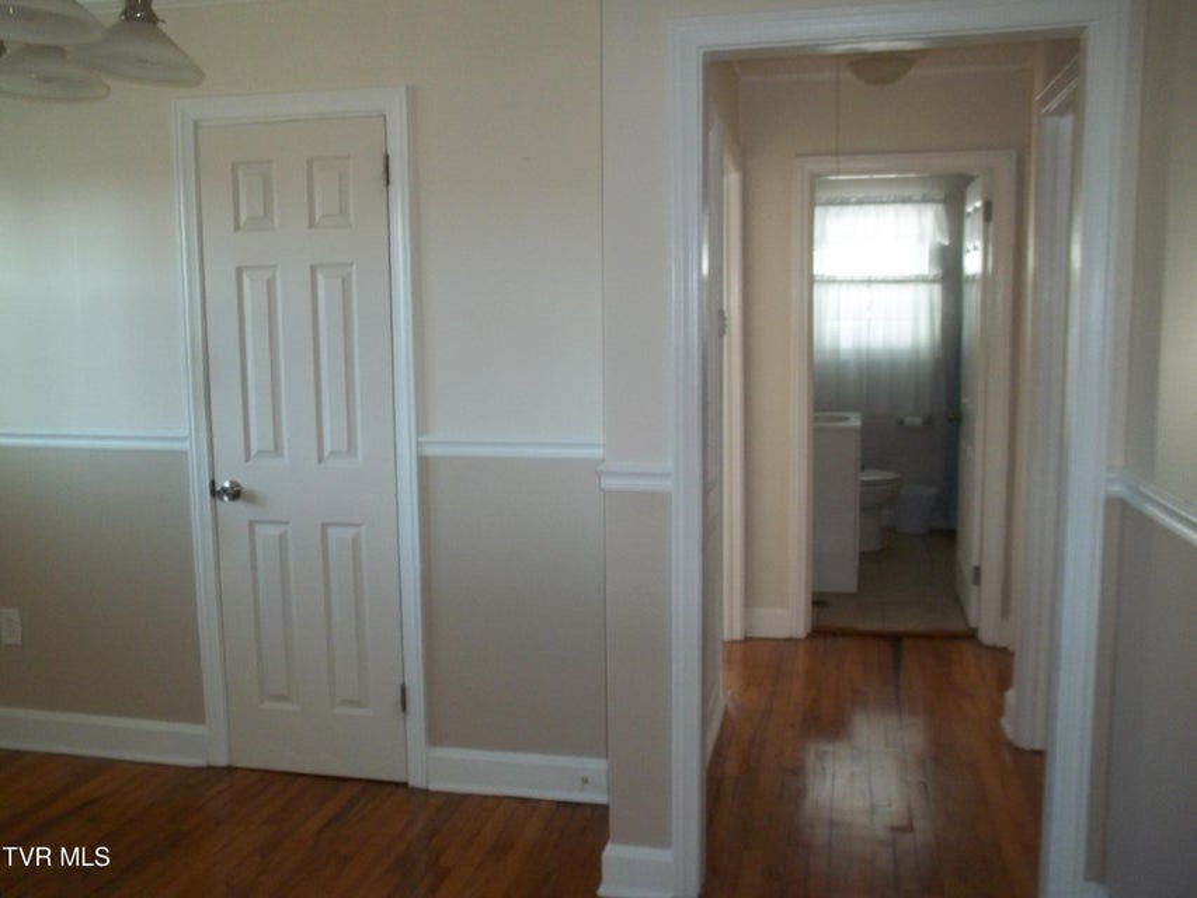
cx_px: 598
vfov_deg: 43.0
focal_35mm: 33
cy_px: 449
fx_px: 1141
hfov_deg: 55.3
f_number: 3.3
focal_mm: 5.9
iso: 160
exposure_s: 1/30
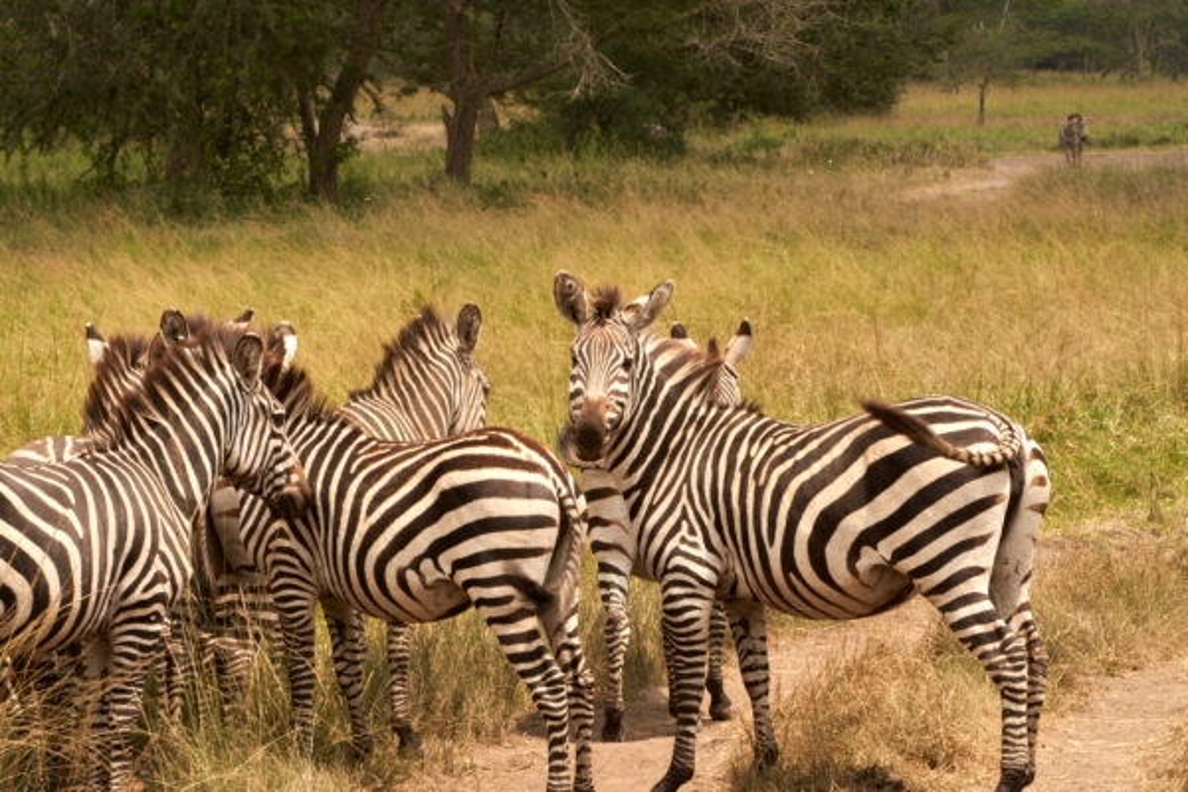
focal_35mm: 200
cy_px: 396
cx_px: 594
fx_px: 6599
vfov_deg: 6.9
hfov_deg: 10.3
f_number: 29
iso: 1600
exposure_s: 1/200
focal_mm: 200
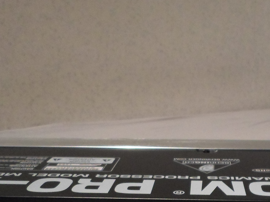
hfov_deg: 32.1
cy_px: 200
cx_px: 202
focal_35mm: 59
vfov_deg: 23.8
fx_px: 460
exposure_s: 1/20
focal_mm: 4.5
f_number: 2.5
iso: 400
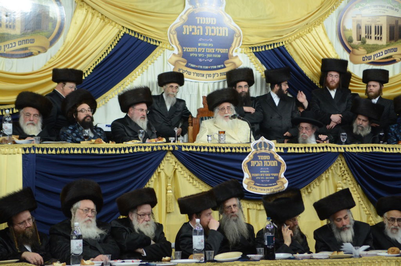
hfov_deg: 24.7
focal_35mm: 82
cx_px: 200
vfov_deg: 16.5
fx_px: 917
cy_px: 133
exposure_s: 1/100
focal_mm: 55
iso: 1250
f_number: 2.8
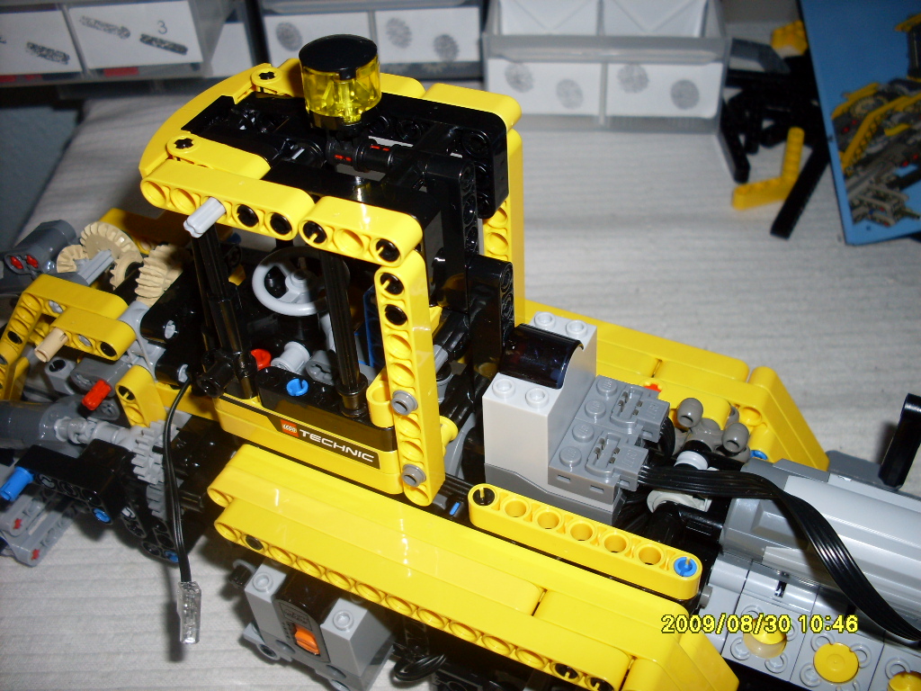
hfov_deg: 49.0
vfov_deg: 37.7
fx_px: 1011
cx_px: 460
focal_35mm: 38
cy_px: 346
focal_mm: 6.3
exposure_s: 1/45
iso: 100
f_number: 2.8
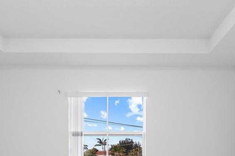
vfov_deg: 27.4
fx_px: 303
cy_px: 155
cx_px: 116
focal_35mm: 46
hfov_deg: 42.4
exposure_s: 1/8
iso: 250
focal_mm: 16.5
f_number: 9
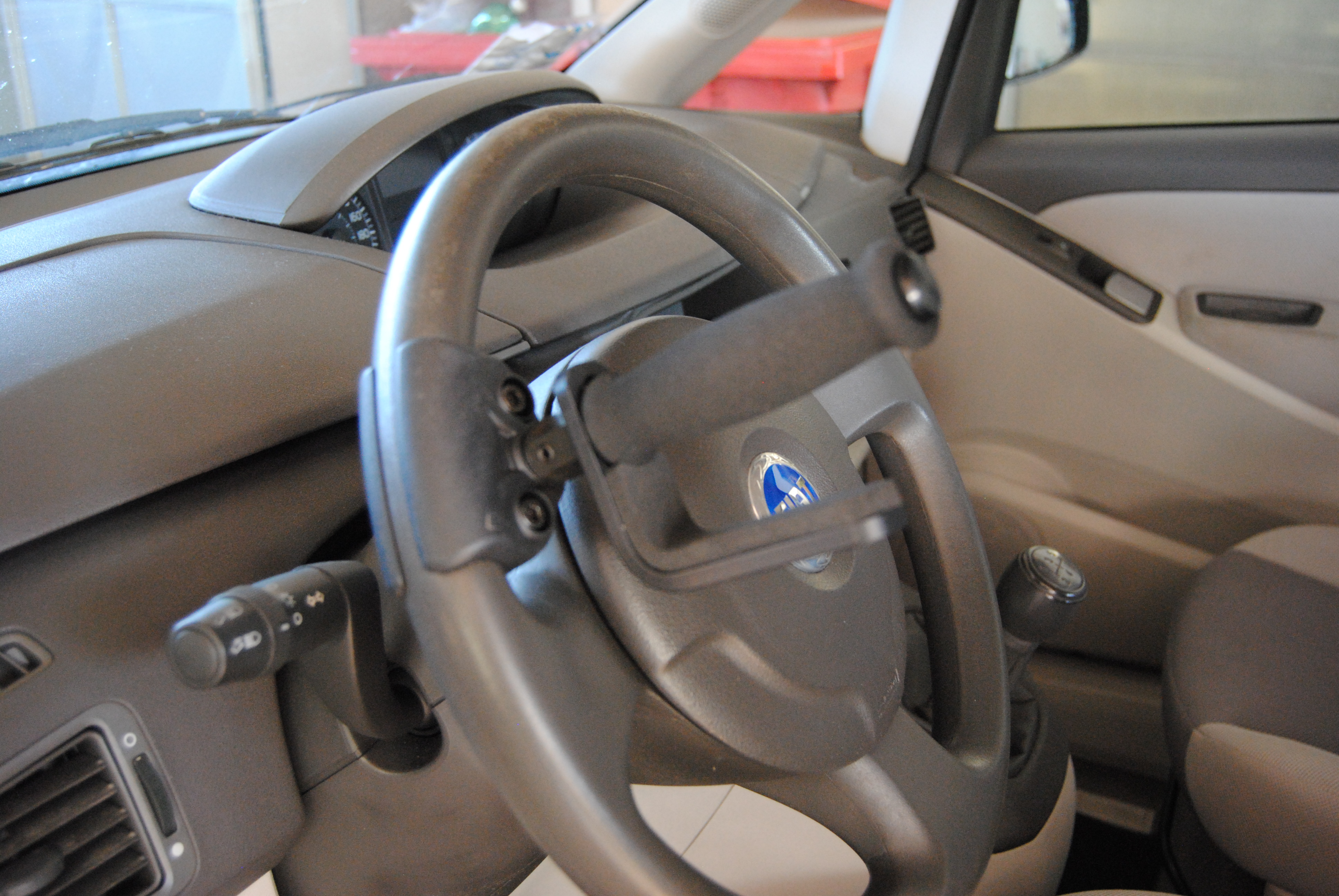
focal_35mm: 36
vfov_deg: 37.0
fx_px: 1341
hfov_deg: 53.1
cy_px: 448
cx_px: 670
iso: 1100
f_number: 3.8
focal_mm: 24
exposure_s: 1/30
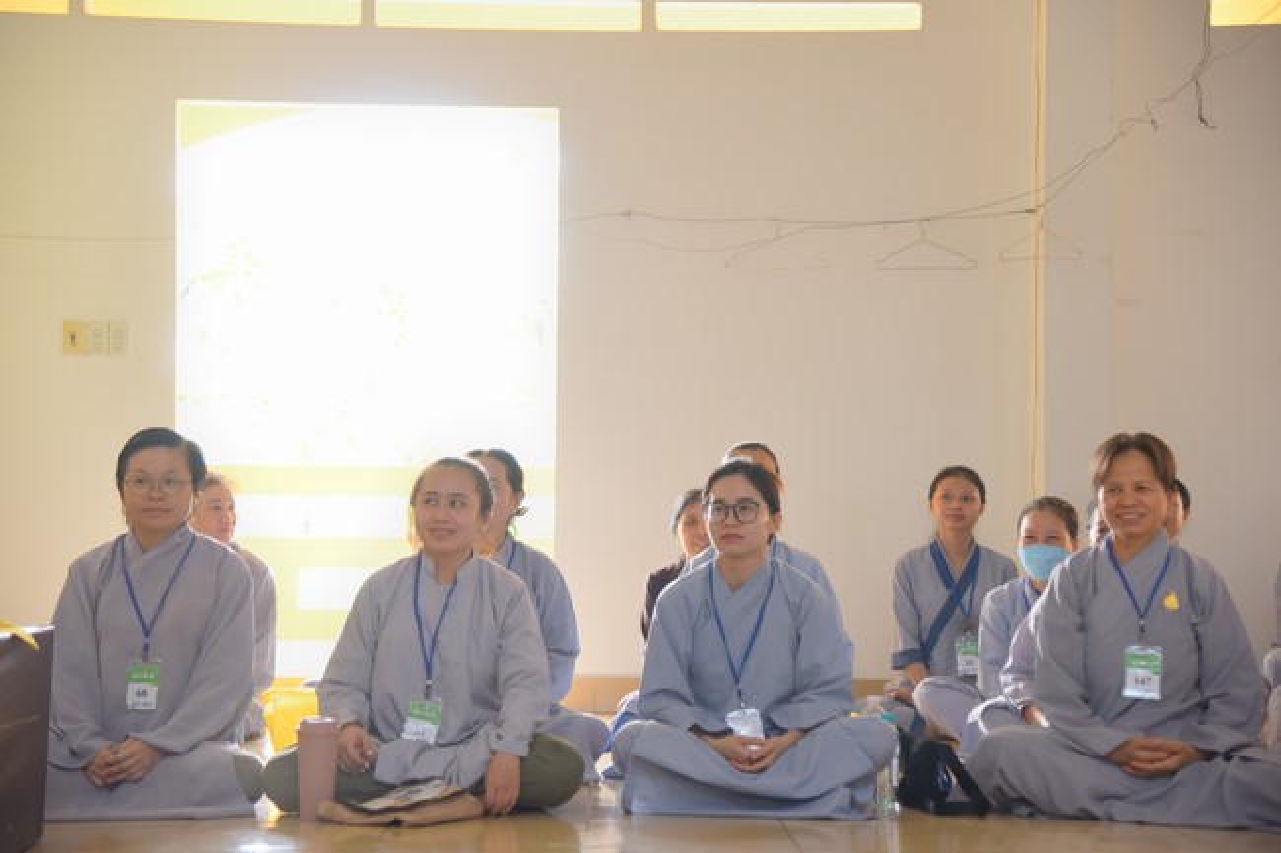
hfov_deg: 30.5
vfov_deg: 20.6
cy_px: 426
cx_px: 640
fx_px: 2348
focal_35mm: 66
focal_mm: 66
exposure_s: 1/80
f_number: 4
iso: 500
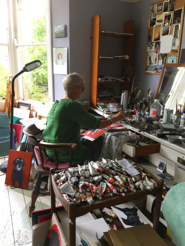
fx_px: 207
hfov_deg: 48.2
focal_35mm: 29
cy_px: 123
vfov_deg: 61.7
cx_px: 92
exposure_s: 1/33
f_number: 2.2
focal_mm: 4.15
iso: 64
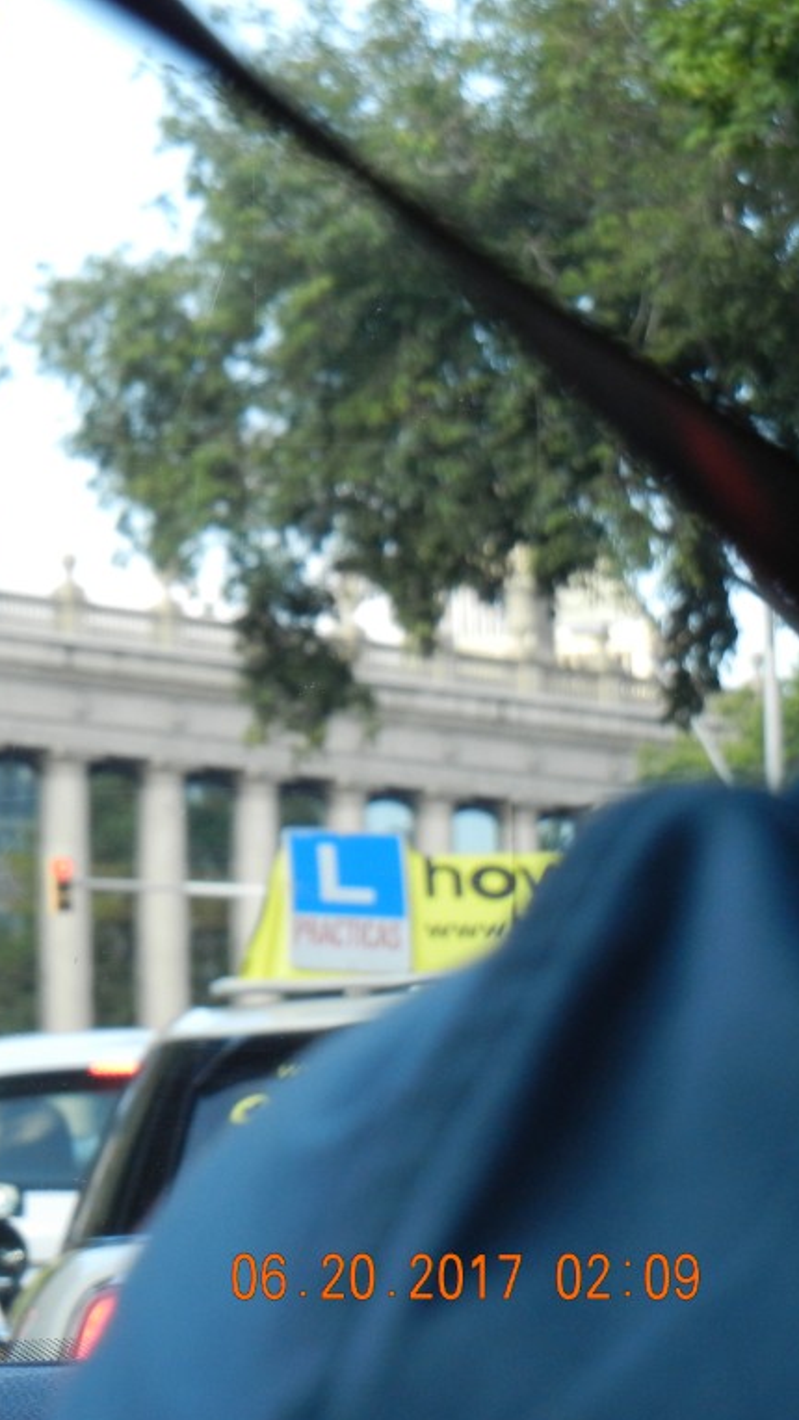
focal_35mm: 130
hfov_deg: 9.2
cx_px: -136
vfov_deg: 16.5
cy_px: 712
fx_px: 4894
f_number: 4.4
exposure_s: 1/250
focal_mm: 16
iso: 342
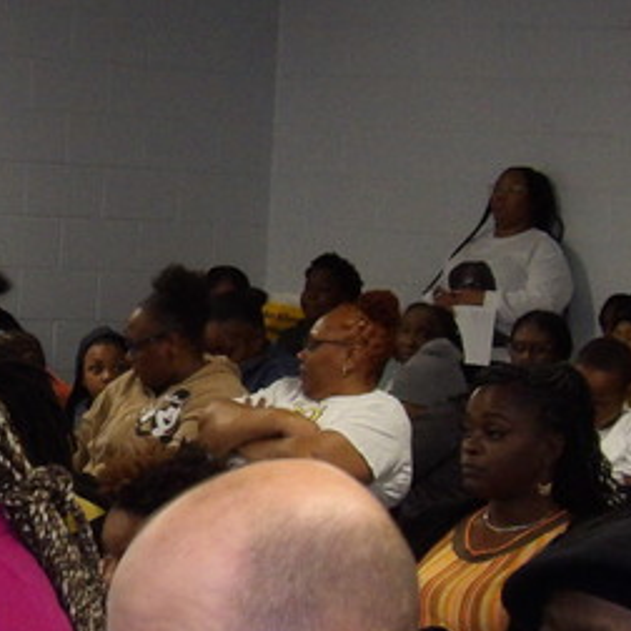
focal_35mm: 190
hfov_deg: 9.2
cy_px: 418
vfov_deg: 9.2
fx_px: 3918
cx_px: 10
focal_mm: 9.5
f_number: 3.9
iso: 392
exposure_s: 1/33
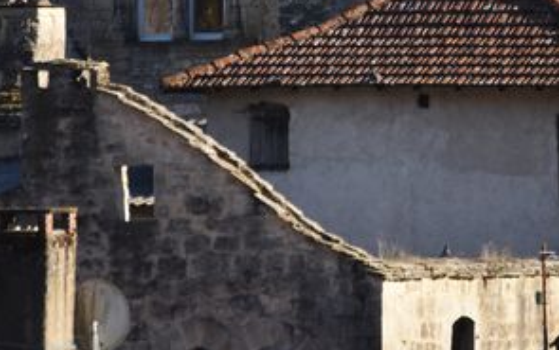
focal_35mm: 725
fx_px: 11056
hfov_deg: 2.9
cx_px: 310
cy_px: -163
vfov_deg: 1.8
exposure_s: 1/1000
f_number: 5.6
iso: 500
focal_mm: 200
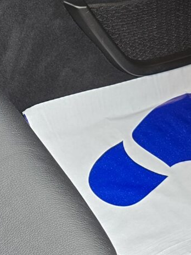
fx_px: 934
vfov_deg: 15.1
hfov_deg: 11.6
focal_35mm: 127
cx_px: 20
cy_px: -35
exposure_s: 1/100
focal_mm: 6.3
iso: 200
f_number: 1.7
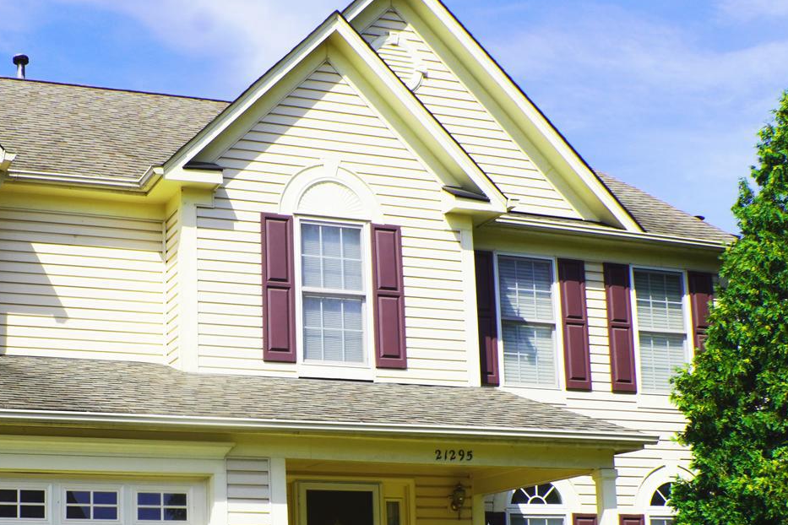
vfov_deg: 17.1
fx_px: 1729
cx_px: 204
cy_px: 448
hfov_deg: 25.4
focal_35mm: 79
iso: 100
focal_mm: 24
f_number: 10
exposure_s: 1/200
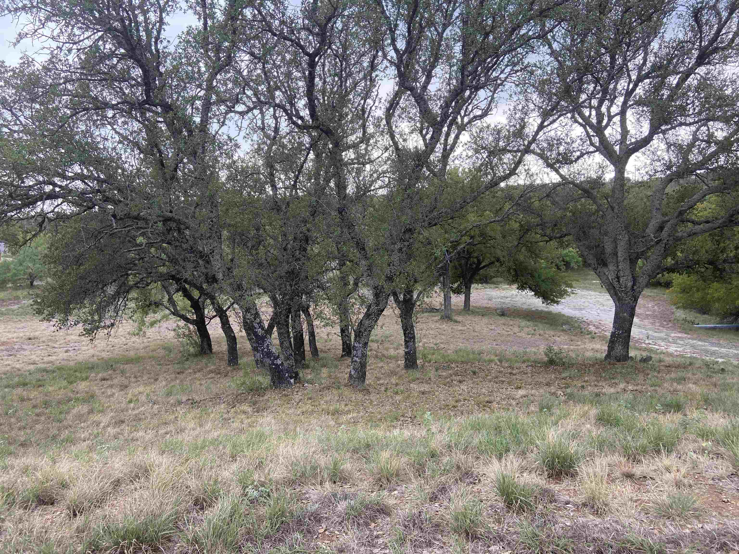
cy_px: 277
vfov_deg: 53.1
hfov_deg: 67.3
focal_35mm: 26
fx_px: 555
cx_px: 370
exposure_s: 1/122
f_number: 1.8
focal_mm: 4.25
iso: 32
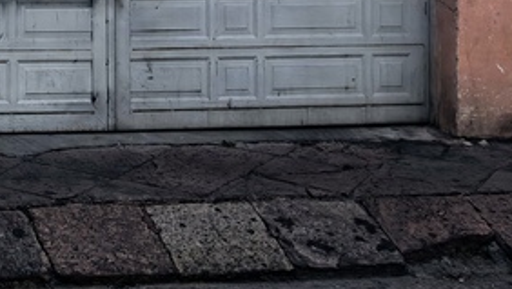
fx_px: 1698
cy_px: -267
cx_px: -241
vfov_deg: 9.2
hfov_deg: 15.8
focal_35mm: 125
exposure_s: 1/2336
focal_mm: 8.5
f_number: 2
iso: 50
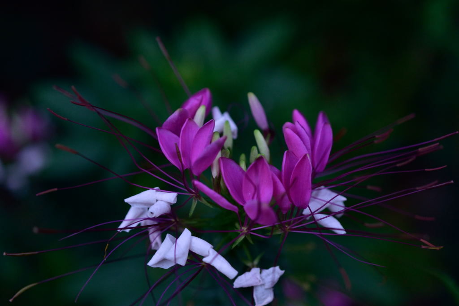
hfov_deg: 33.4
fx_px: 765
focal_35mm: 60
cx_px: 230
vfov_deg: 22.6
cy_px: 153
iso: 400
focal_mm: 40
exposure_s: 1/320
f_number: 3
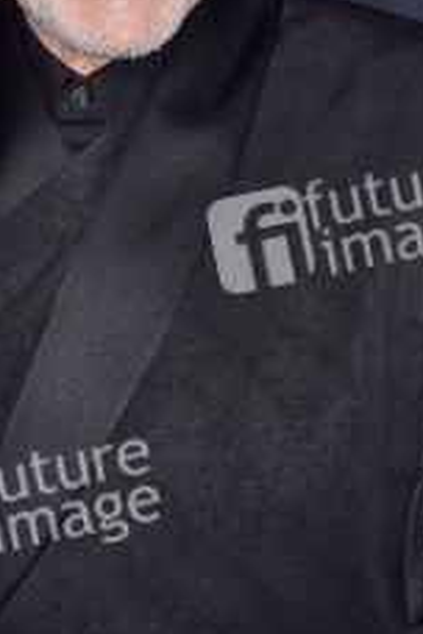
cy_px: 89
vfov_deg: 4.7
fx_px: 7719
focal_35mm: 438
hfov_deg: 3.1
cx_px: 99
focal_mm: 250
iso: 500
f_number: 7.1
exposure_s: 1/250
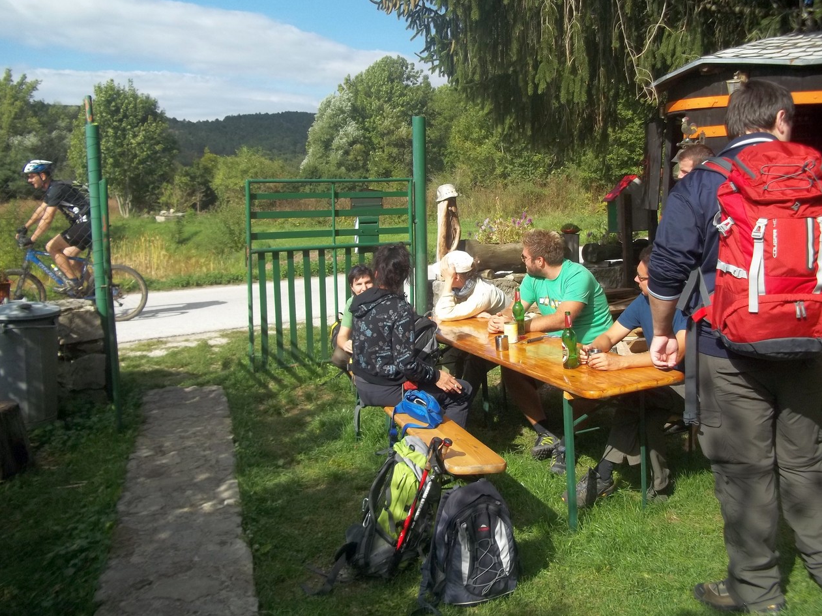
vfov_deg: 42.9
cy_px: 315
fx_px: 783
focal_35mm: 33
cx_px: 422
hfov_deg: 55.4
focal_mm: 5.7
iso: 64
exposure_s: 1/1000
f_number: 2.9
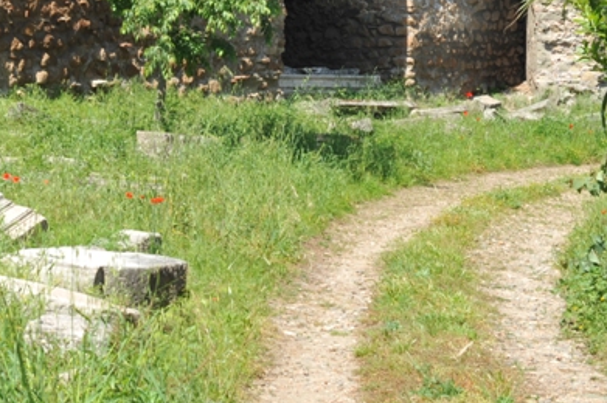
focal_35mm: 131
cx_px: -123
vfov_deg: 10.3
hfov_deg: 15.1
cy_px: -40
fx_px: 2207
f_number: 13
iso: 200
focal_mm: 50
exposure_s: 1/125
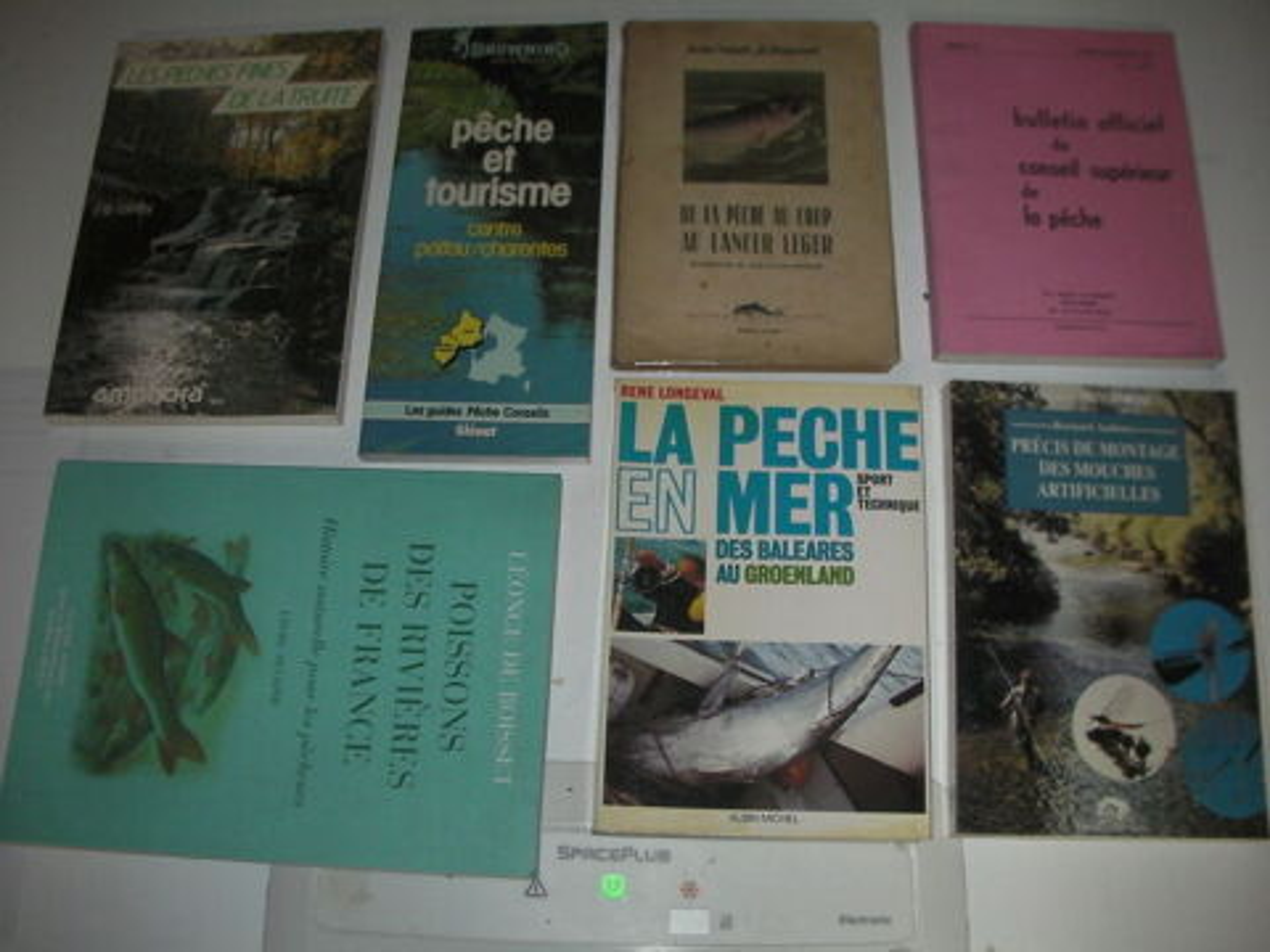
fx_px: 1394
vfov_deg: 37.7
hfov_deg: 49.0
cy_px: 476
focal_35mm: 38
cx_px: 635
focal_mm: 6.3
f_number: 3.5
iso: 200
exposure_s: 1/30
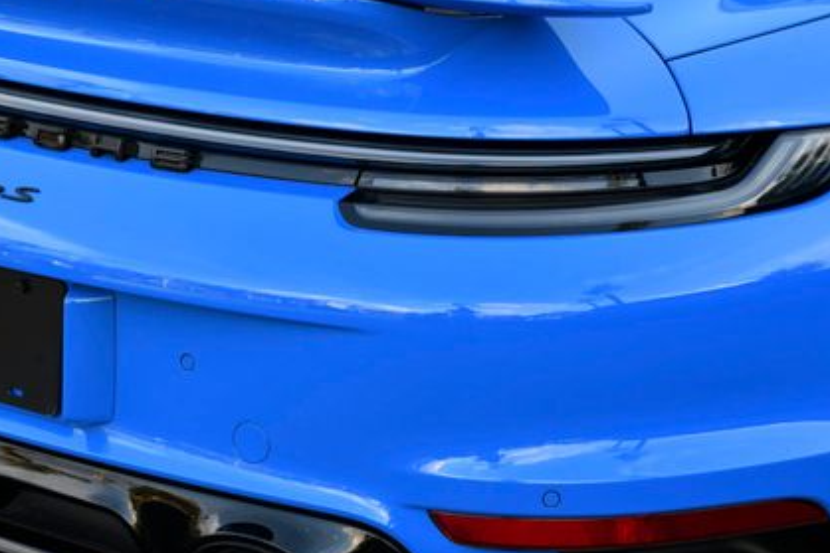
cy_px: 298
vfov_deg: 12.8
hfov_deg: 19.1
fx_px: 2466
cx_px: 390
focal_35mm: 107
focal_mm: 70
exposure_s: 1/200
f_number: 6.3
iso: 400
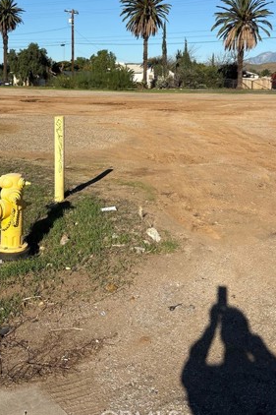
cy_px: 119
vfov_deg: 46.2
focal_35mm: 41
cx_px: 111
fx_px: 472
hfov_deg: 32.5
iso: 50
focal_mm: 5.96
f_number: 1.6
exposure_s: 1/4329
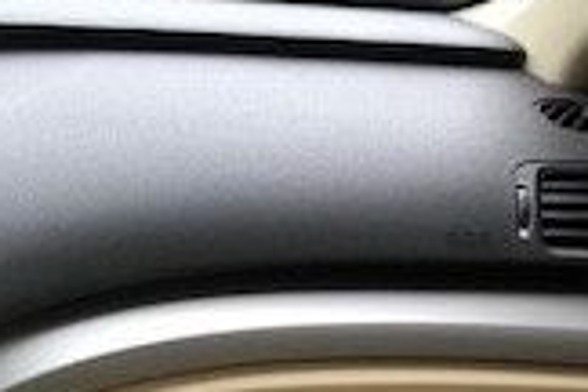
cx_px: -425
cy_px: 265
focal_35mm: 115
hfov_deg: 15.6
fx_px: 1878
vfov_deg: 11.9
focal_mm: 3.99
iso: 20
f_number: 1.8
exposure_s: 1/125
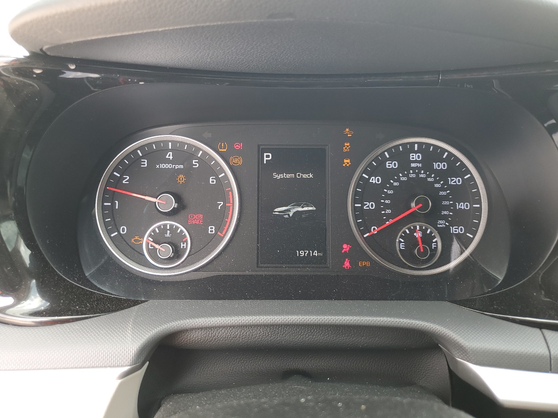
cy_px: 209
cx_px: 279
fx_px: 419
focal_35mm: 26
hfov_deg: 67.3
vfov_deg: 53.1
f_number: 1.5
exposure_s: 1/120
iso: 53
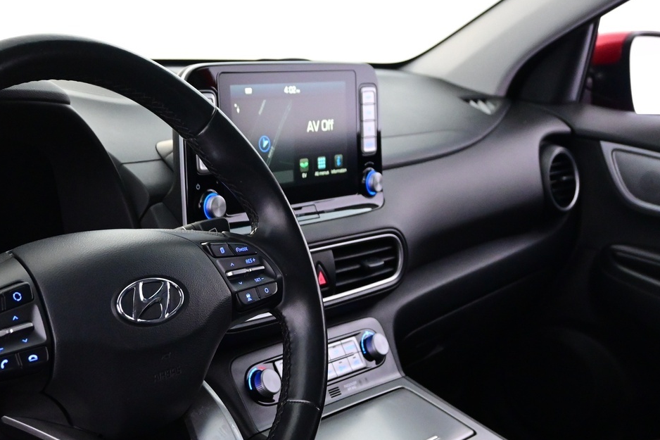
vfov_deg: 23.4
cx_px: 255
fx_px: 1045
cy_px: 360
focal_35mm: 57
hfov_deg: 34.9
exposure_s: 1/40
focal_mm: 22
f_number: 4
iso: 3200
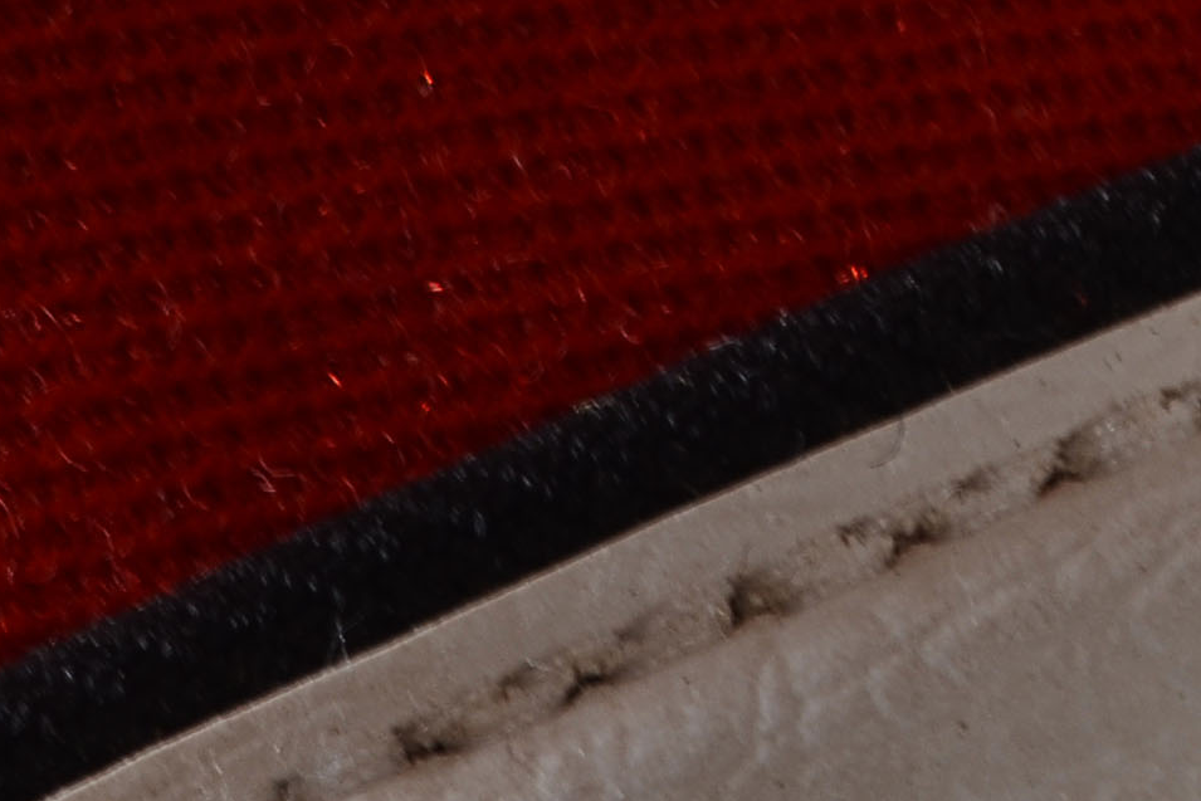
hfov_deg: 6.6
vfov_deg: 4.4
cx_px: -619
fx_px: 10309
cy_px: 1699
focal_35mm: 309
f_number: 11
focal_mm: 40
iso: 100
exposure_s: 1/60
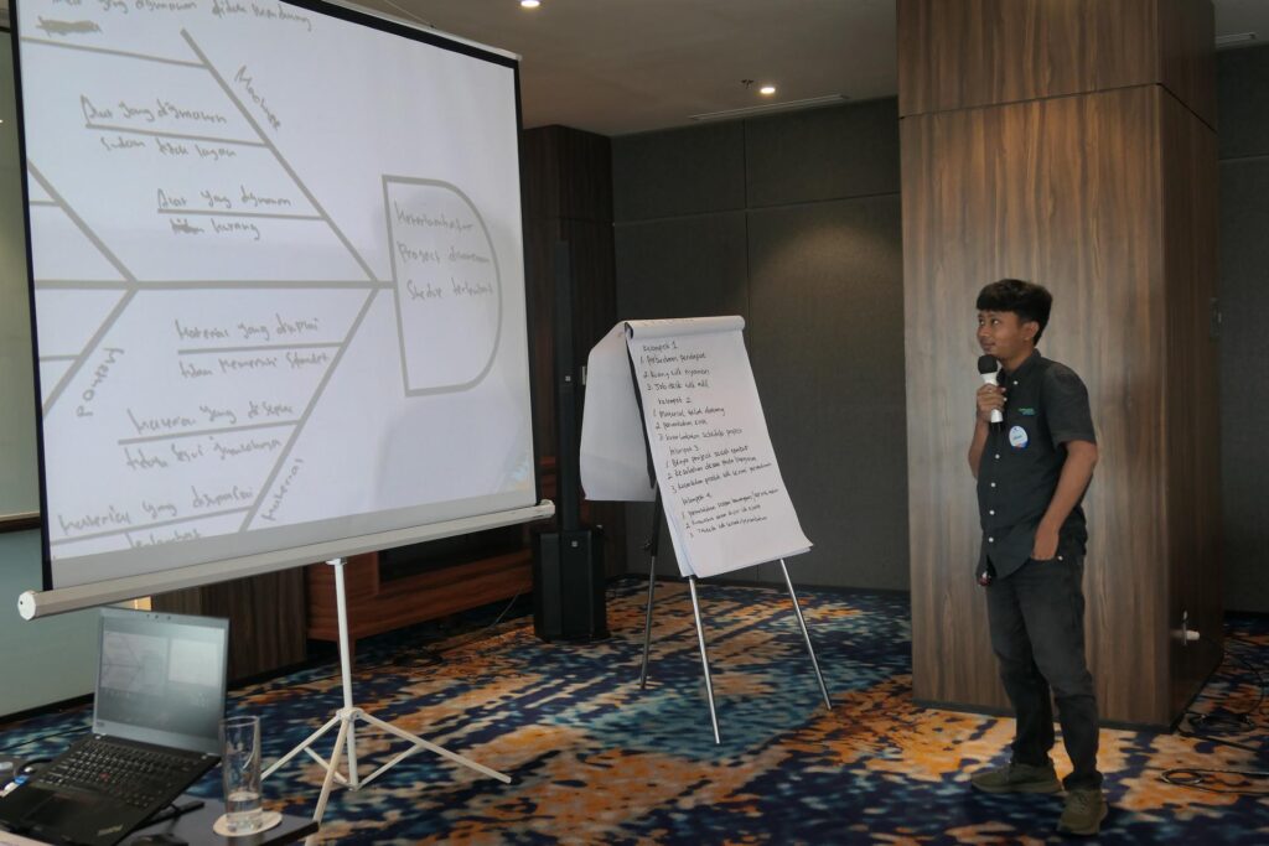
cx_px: 634
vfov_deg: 36.0
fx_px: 1304
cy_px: 423
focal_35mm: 37
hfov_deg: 51.9
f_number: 2.8
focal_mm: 13.5
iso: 400
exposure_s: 1/80
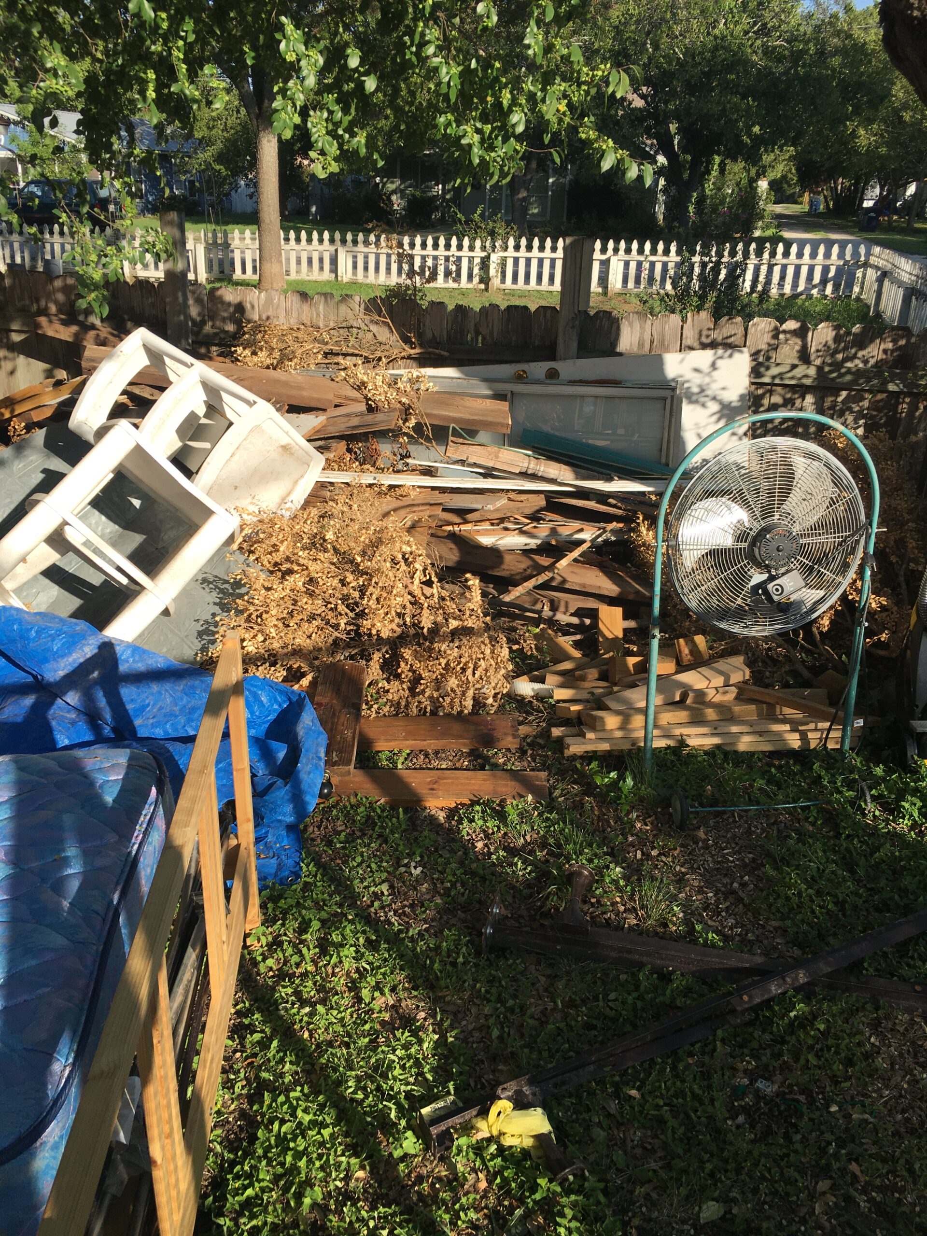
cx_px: 464
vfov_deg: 61.7
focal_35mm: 29
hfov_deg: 48.2
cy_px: 618
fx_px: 1035
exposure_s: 1/1026
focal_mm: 4.15
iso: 25
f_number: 2.2
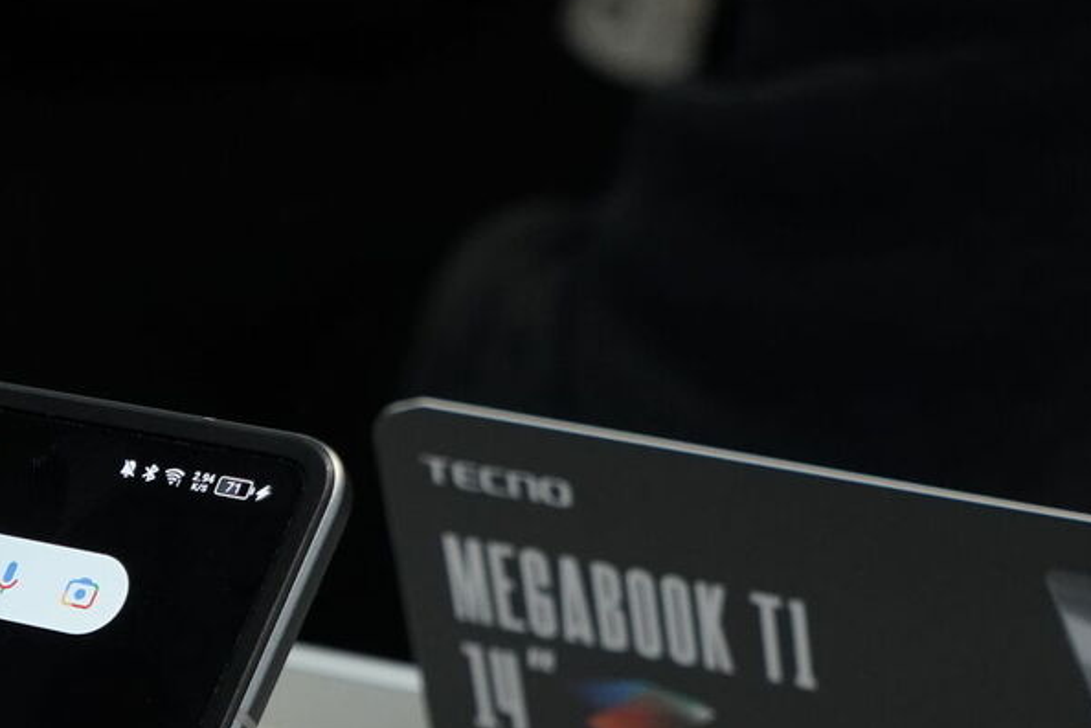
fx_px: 4606
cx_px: -635
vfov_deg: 8.9
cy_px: 928
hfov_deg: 12.7
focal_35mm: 152
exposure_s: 1/160
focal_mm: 47
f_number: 7.1
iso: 2500
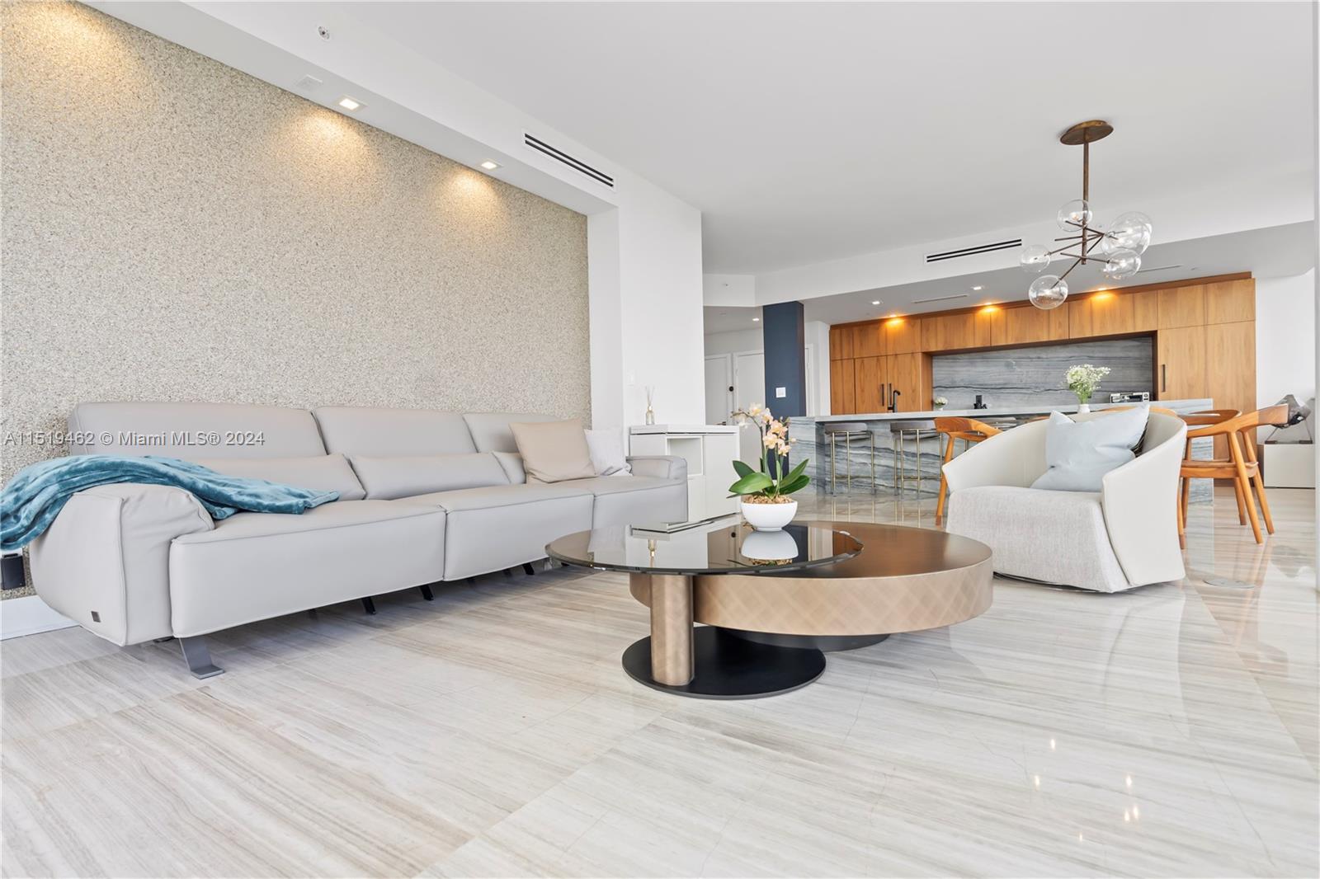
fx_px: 587
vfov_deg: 73.7
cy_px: 440
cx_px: 660
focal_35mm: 16
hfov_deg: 96.7
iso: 320
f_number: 4
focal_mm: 16
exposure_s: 1/20
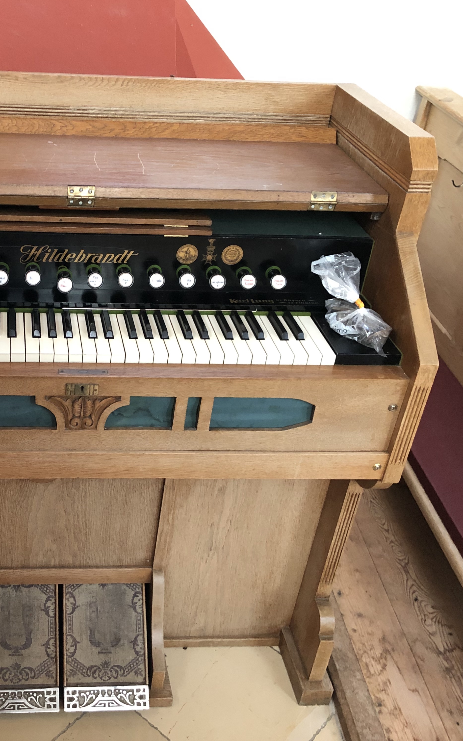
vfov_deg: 49.3
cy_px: 367
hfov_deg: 30.8
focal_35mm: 40
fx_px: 808
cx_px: 64
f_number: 1.8
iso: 100
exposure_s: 1/12
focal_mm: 4
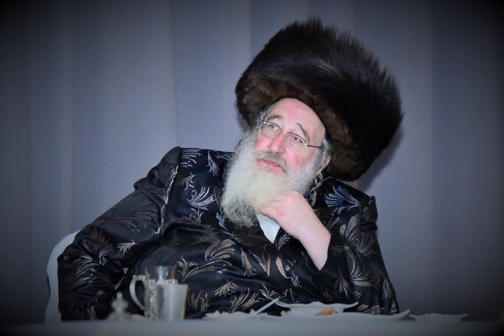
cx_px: 252
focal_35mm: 200
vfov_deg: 6.9
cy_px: 168
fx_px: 2800
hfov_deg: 10.3
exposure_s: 1/125
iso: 5000
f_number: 2.8
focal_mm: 200
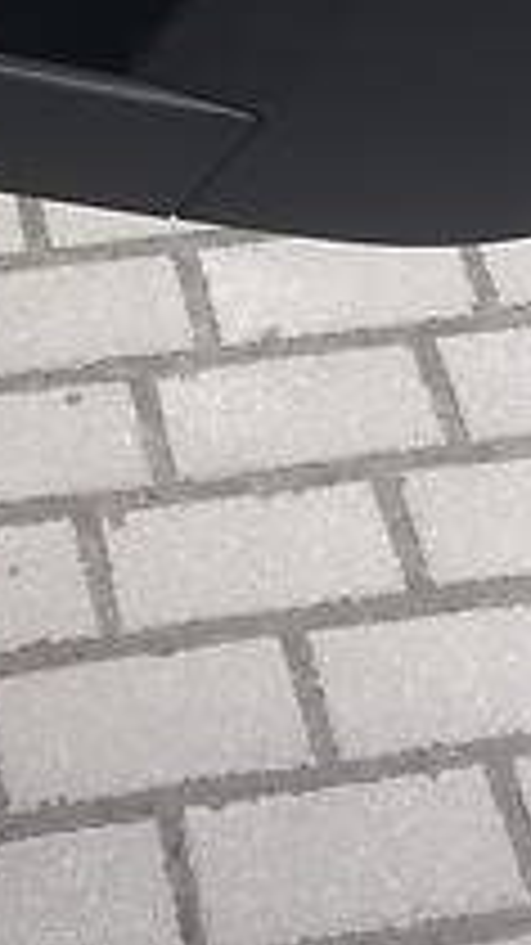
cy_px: 104
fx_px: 2179
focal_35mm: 87
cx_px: 9
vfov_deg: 23.8
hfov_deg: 13.7
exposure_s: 1/178
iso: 40
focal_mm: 3.7
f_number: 1.9
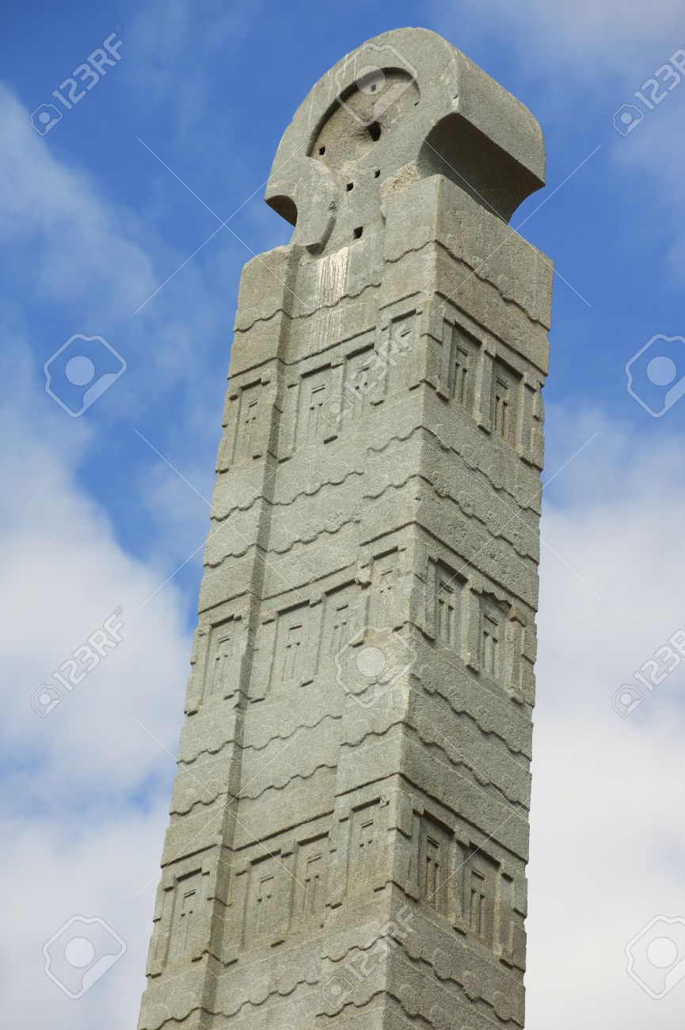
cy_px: 515
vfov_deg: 10.3
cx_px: 342
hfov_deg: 6.9
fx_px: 5716
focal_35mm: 200
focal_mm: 200
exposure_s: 1/250
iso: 100
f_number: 8
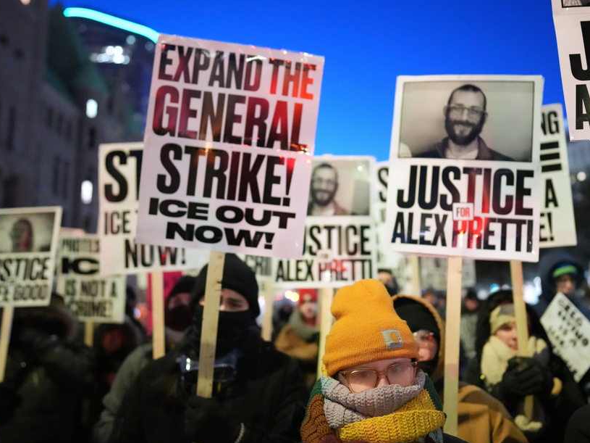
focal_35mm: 29
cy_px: 224
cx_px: 361
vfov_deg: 48.2
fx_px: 494
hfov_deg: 61.0
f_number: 1.4
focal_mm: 24
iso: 10000
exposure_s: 1/160
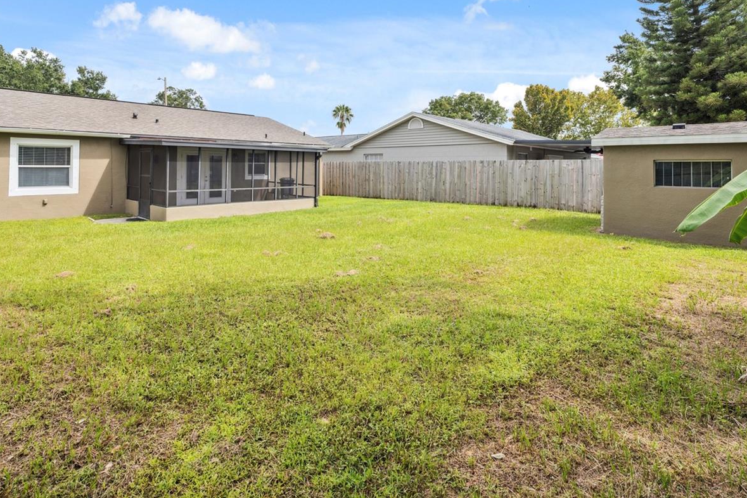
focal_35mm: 19
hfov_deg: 86.6
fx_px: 394
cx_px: 336
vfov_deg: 62.7
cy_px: 161
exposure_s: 1/1000
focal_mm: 14
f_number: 8
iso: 400
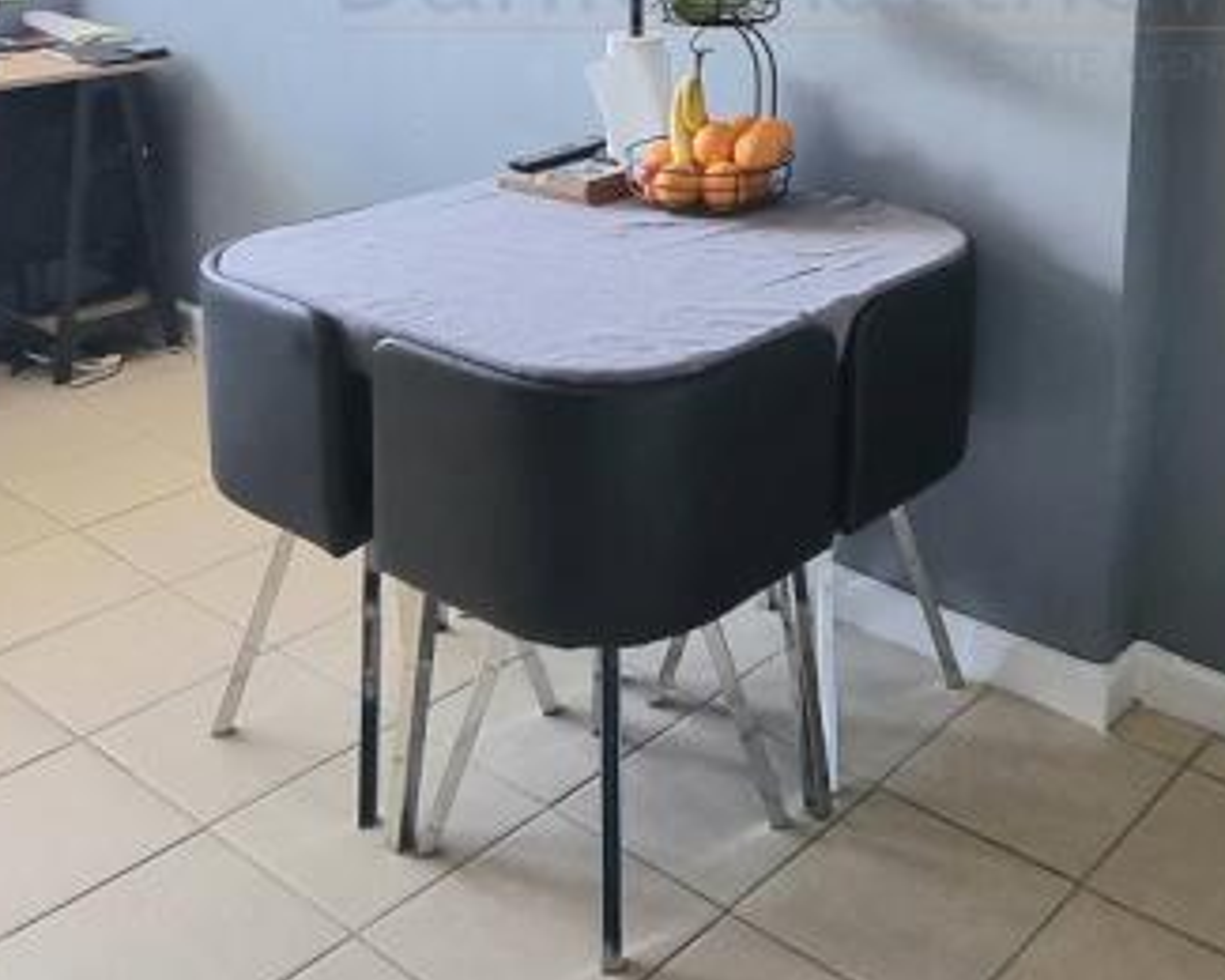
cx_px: 795
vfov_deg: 34.0
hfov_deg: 45.2
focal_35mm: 40
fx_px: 1450
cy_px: -8
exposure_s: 1/50
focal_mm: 2.2
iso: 160
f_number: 2.2
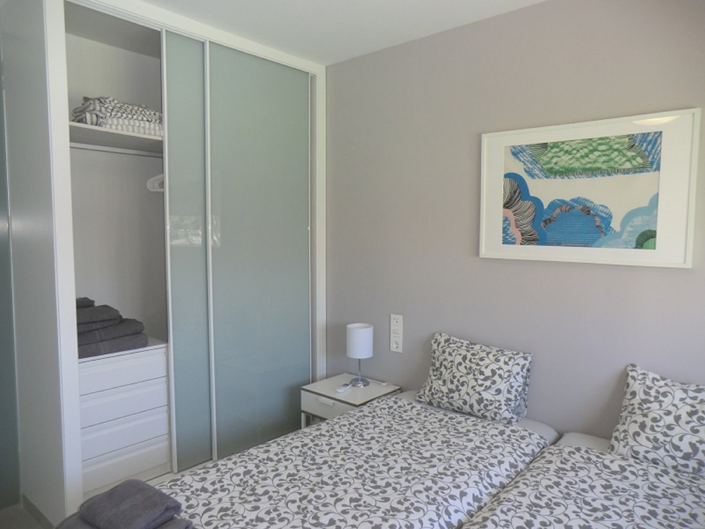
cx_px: 352
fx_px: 489
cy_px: 264
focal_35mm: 24
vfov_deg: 56.8
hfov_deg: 71.6
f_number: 3.2
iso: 125
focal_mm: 4.3
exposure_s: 1/60
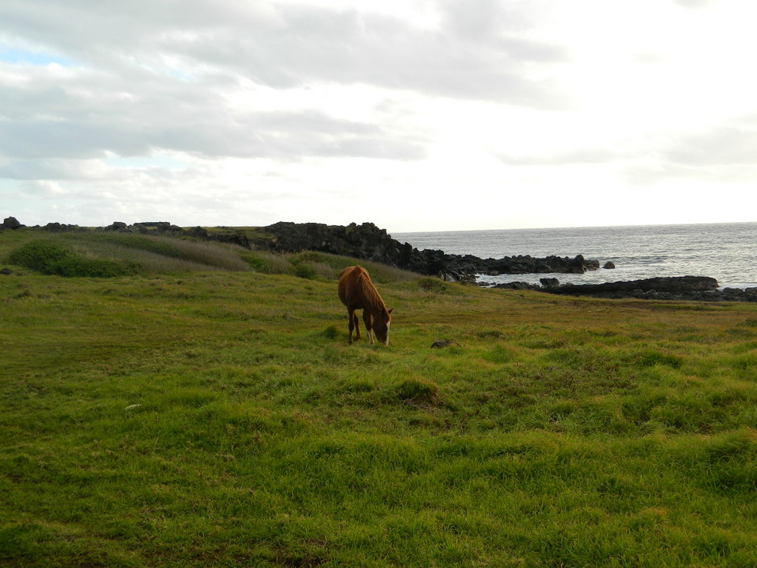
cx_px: 391
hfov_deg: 42.9
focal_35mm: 44
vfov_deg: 32.9
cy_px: 300
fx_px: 962
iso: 100
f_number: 3.5
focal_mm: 7.3
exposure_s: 1/320
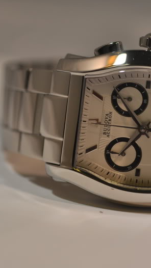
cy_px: 134
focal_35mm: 143
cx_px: 143
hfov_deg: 8.5
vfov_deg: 15.0
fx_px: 1018
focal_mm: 60
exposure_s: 1/400
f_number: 5
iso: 400
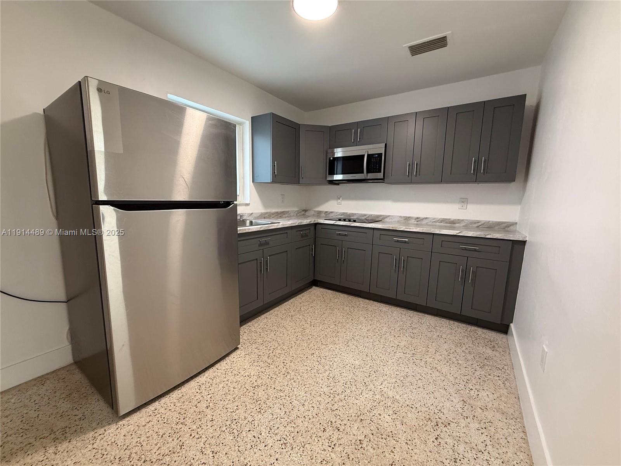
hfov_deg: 102.1
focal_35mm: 14
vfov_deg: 85.7
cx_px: 310
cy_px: 233
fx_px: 251
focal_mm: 2.22
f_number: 2.2
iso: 200
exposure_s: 1/60
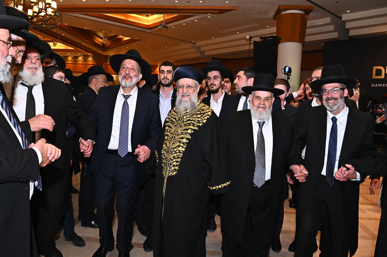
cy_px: 130
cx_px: 187
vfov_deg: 47.9
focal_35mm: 27
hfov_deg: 67.4
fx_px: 290
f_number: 6.3
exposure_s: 1/200
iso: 2000
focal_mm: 24
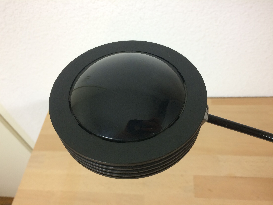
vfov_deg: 48.2
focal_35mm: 29
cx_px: 136
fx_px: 229
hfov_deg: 61.7
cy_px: 102
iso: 80
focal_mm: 4.15
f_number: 2.2
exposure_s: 1/33
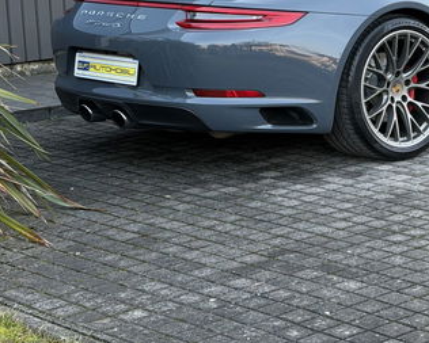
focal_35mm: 114
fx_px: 1448
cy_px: 76
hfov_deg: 16.6
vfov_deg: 13.5
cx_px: 410
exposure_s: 1/157
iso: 64
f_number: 1.78
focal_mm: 6.76
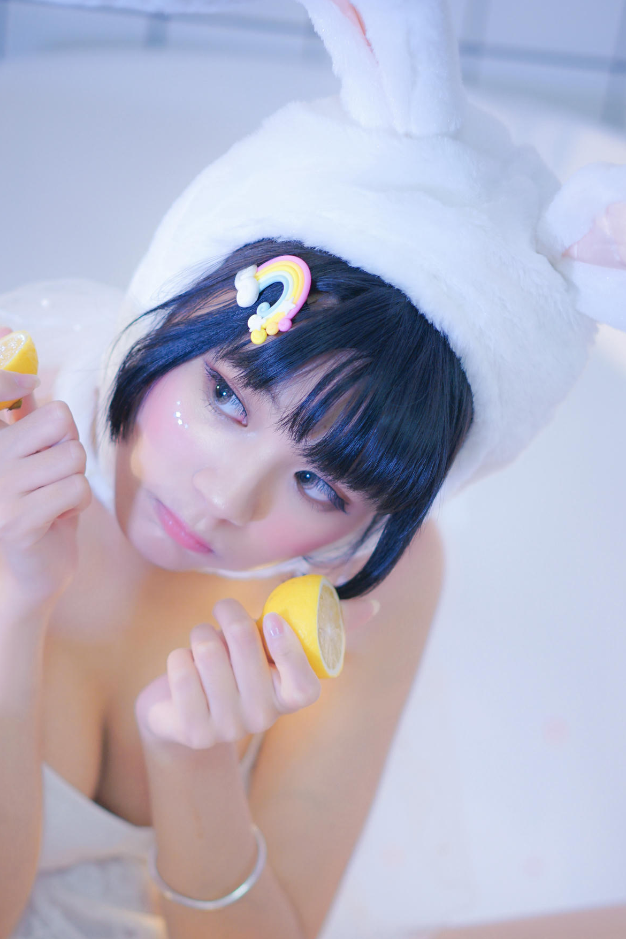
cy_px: 677
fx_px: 2452
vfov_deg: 21.5
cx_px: 345
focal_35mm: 94
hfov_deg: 14.5
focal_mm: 55
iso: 200
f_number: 1.8
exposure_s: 1/80
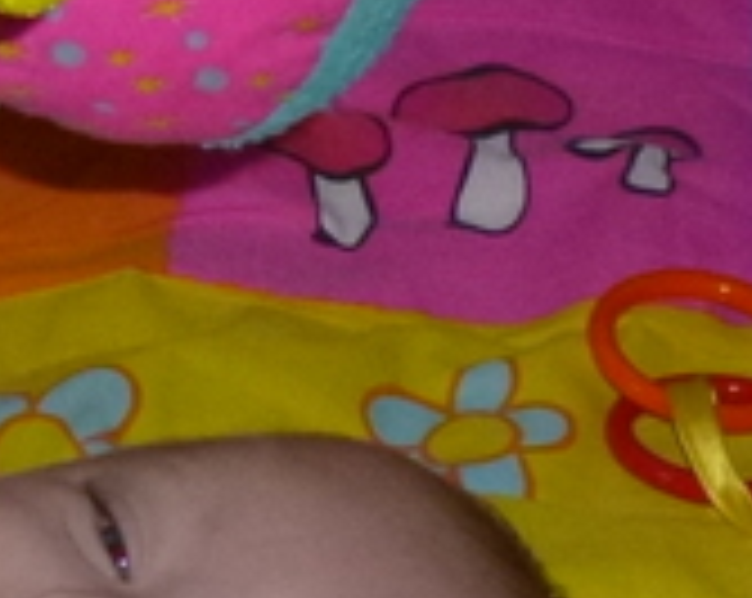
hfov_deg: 9.9
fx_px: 4266
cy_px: 486
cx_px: -185
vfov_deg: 8.0
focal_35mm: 192
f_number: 3.8
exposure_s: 1/60
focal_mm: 7.4
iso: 320
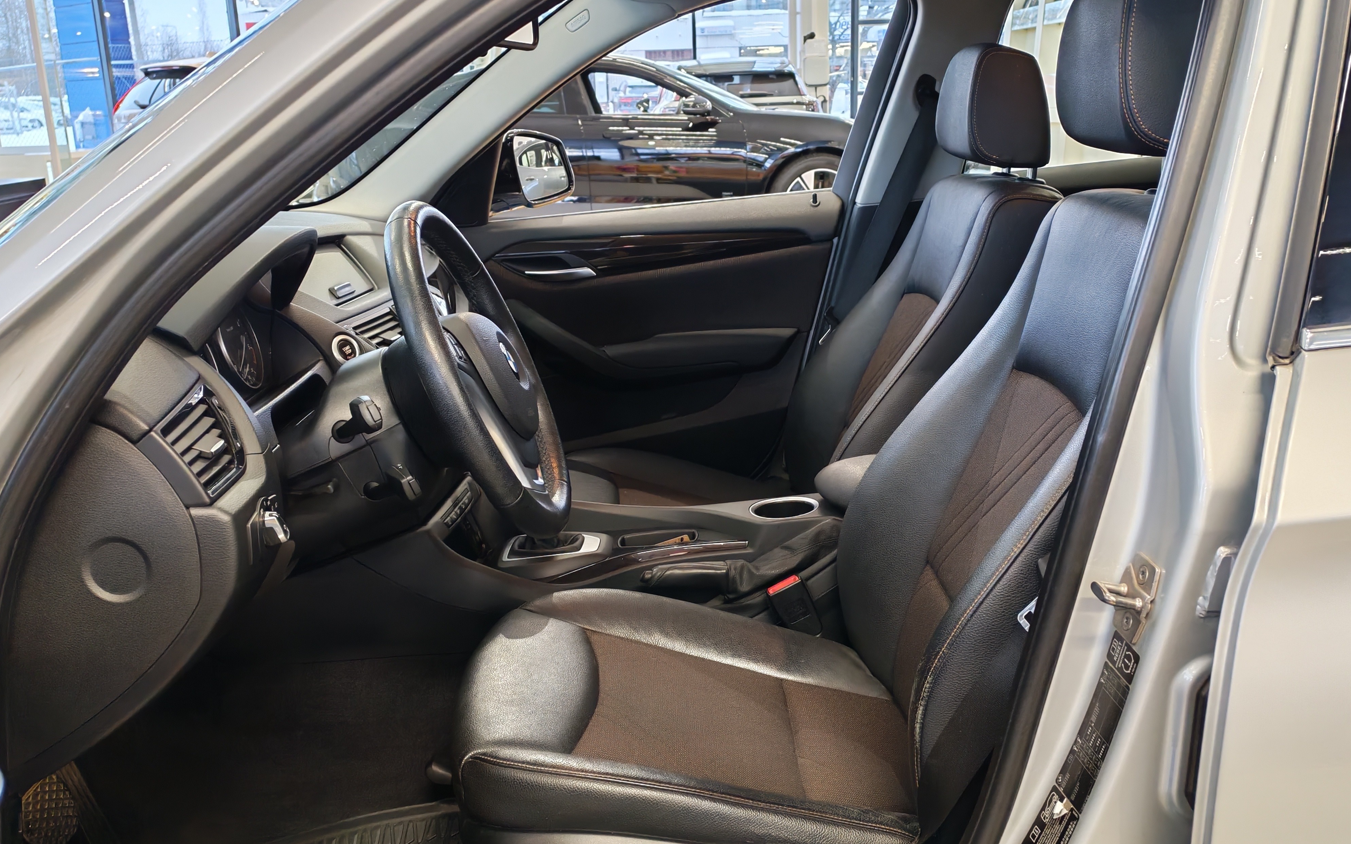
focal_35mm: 37
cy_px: 478
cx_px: 678
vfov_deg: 34.4
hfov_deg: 52.7
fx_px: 1362
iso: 500
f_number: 1.9
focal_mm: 6.12
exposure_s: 1/100
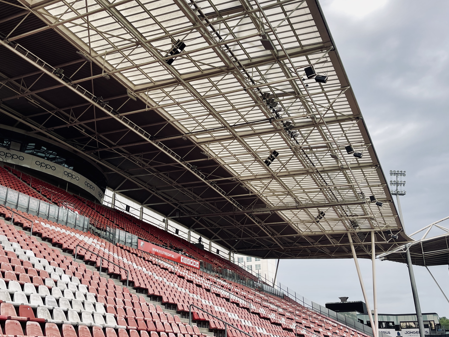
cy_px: 173
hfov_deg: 53.9
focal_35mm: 34
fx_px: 441
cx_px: 208
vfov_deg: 41.8
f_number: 1.6
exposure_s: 1/631
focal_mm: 5.1
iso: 32
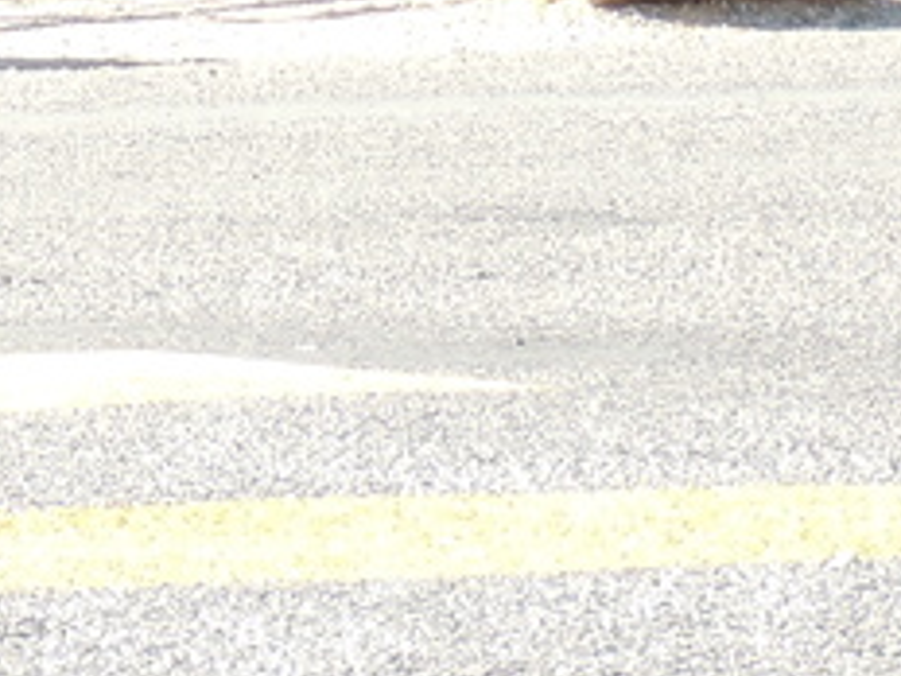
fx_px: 19417
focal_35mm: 746
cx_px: -1410
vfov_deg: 2.0
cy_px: -1022
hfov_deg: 2.6
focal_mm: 24
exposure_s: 1/125
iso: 100
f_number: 4.3
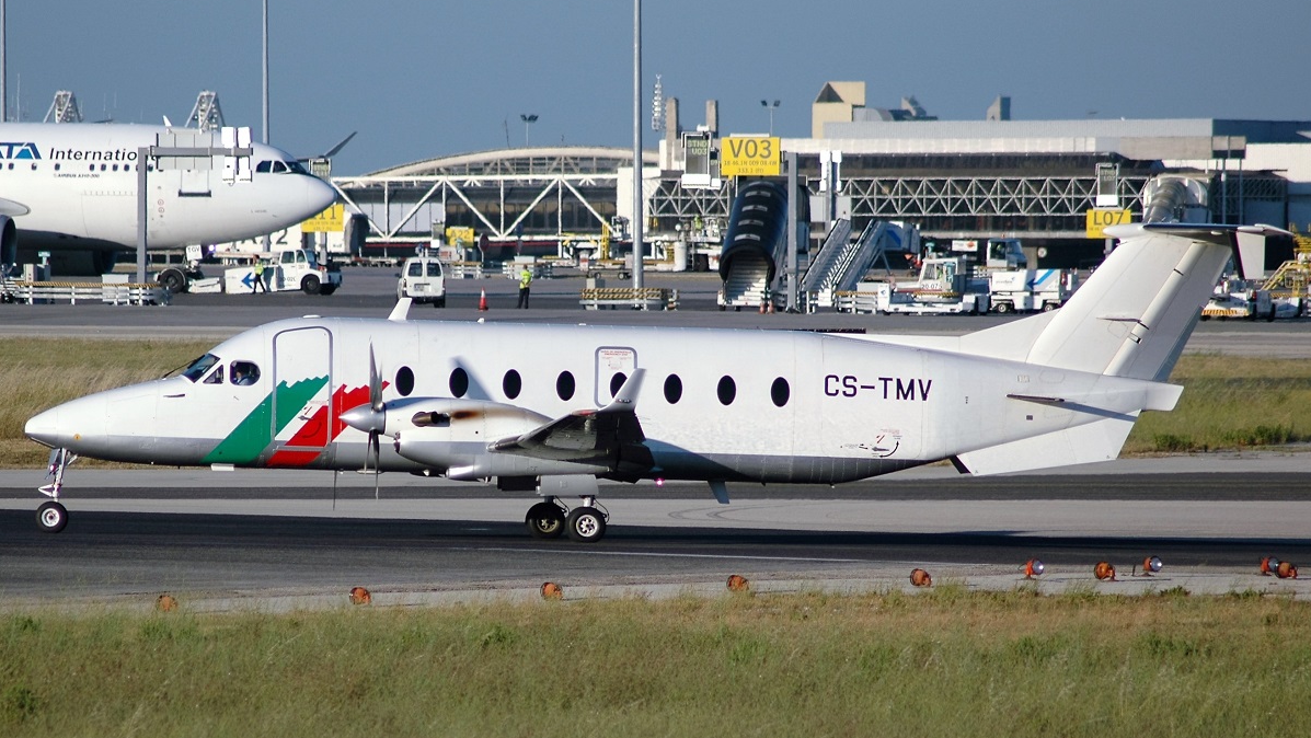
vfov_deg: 2.6
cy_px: 403
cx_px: 656
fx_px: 16412
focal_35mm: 472
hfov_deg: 4.6
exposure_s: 1/1000
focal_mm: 300
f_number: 6
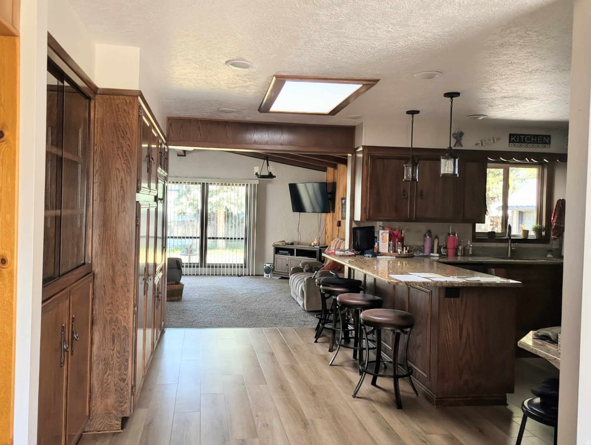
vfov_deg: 56.9
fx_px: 410
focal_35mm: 24
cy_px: 222
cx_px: 296
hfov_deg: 71.5
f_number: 1.85
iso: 47
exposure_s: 1/117
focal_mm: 6.81
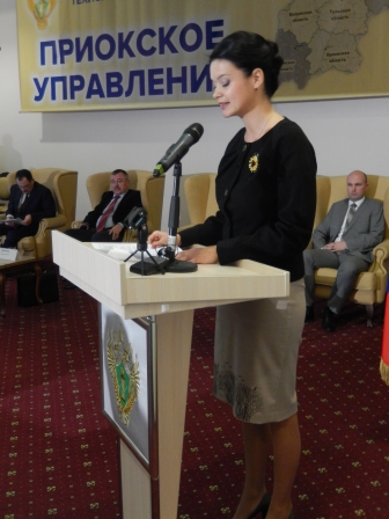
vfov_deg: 45.8
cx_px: 194
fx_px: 614
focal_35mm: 41
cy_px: 260
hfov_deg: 35.1
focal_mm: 7.3
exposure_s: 1/8
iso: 640
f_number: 4.2
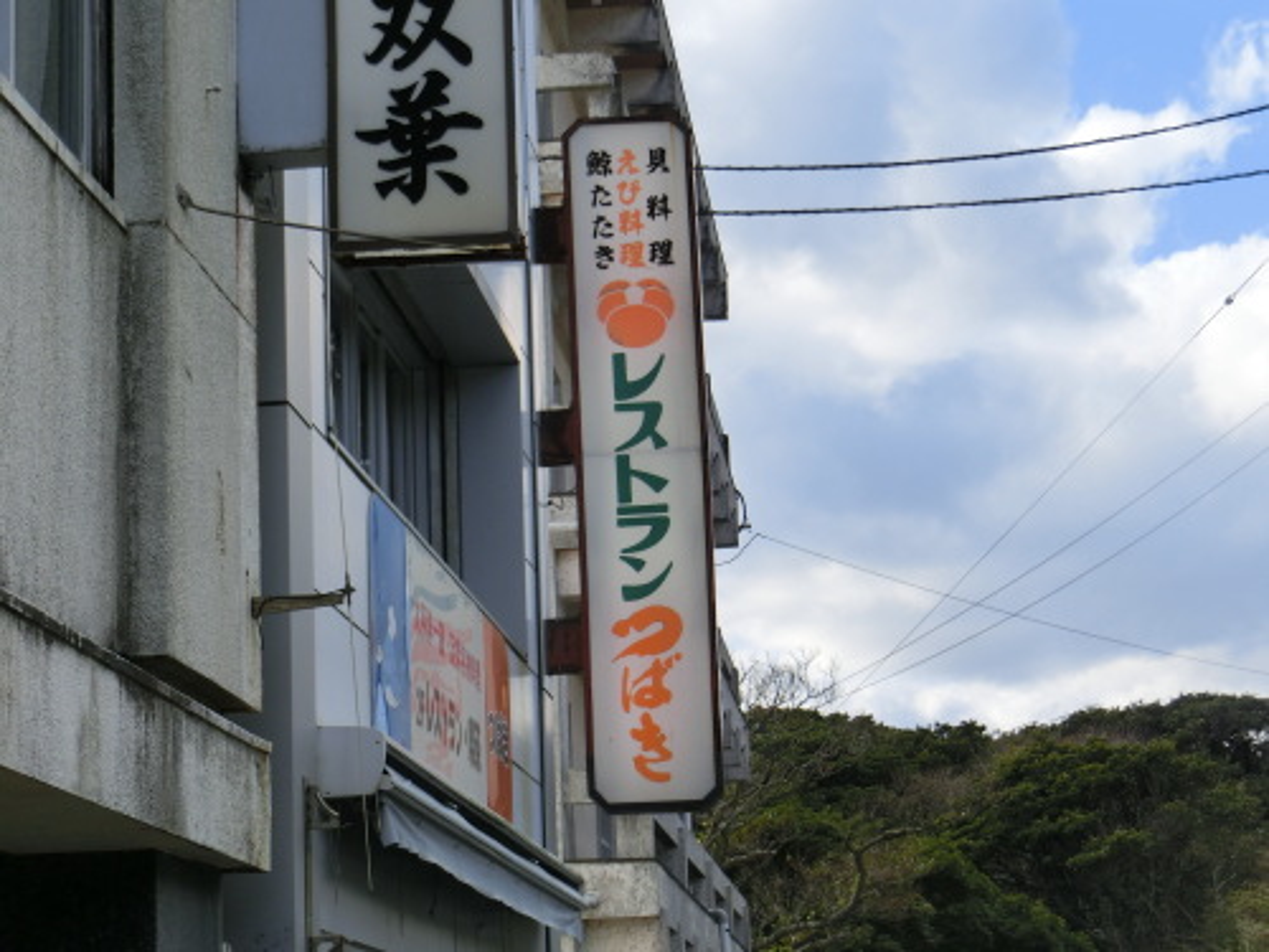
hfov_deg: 21.1
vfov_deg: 15.9
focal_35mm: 93
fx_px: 3409
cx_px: 634
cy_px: 476
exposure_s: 1/400
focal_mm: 16.5
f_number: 5.6
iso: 80
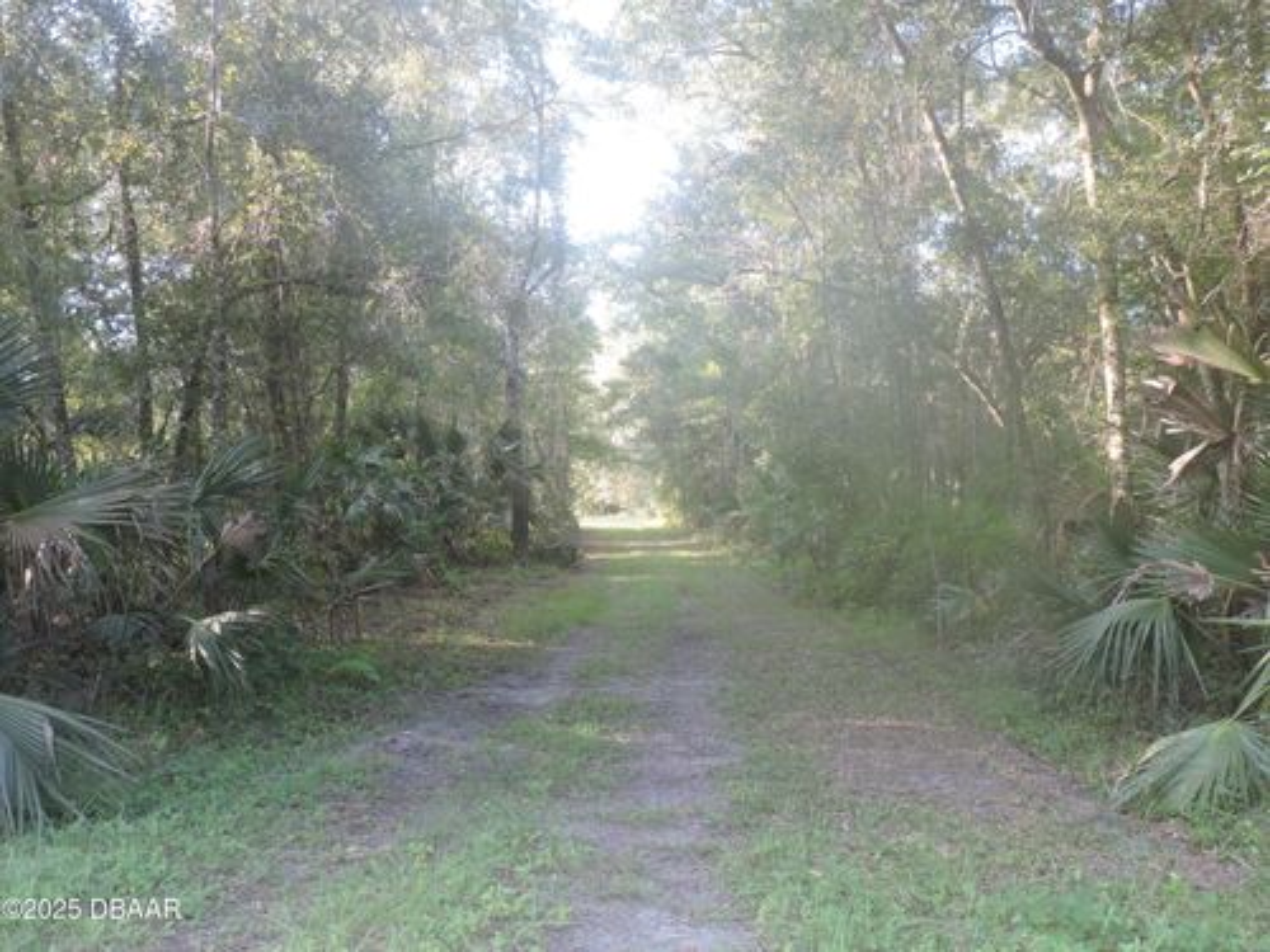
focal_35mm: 35
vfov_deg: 40.7
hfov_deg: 52.6
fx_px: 1284
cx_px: 635
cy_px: 476
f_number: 3.3
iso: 180
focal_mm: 6.2
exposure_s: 1/50
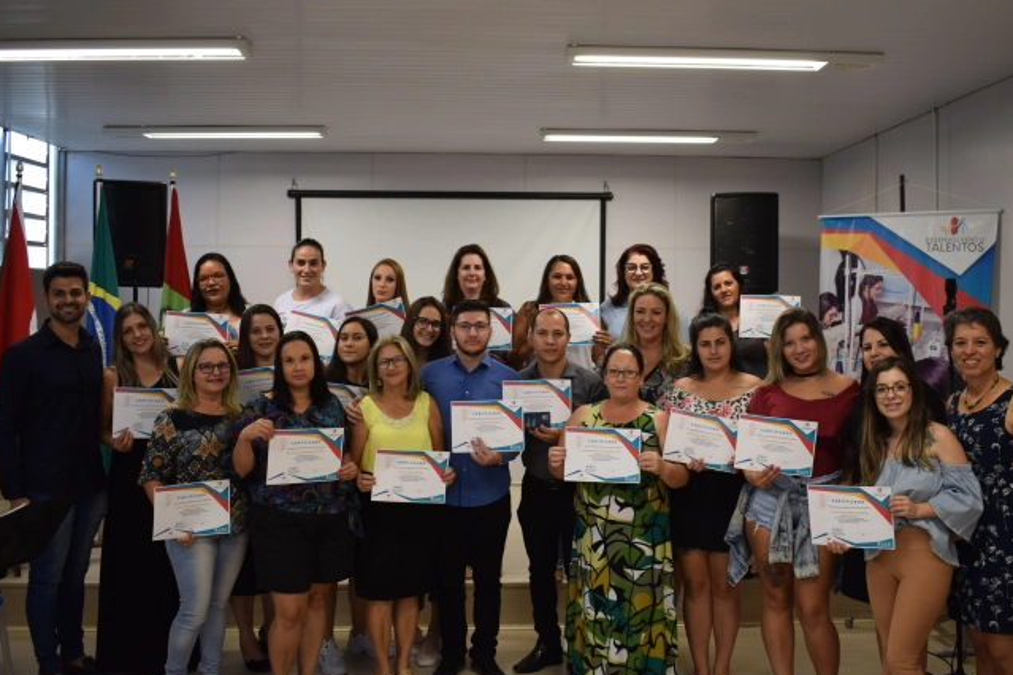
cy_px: 316
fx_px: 1013
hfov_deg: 53.1
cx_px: 546
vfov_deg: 36.9
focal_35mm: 36
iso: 800
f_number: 4
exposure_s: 1/125
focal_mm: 20
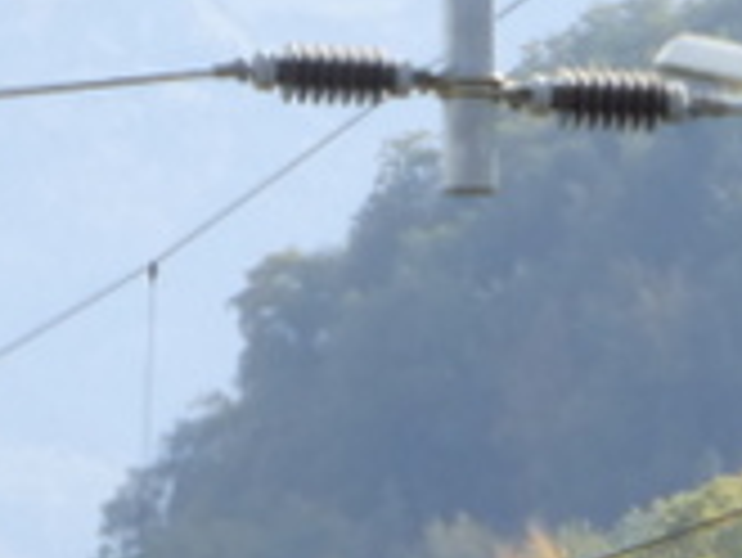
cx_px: 1471
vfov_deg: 2.2
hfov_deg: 2.9
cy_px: 1656
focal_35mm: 673
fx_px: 14436
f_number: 5.3
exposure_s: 1/200
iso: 100
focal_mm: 18.2
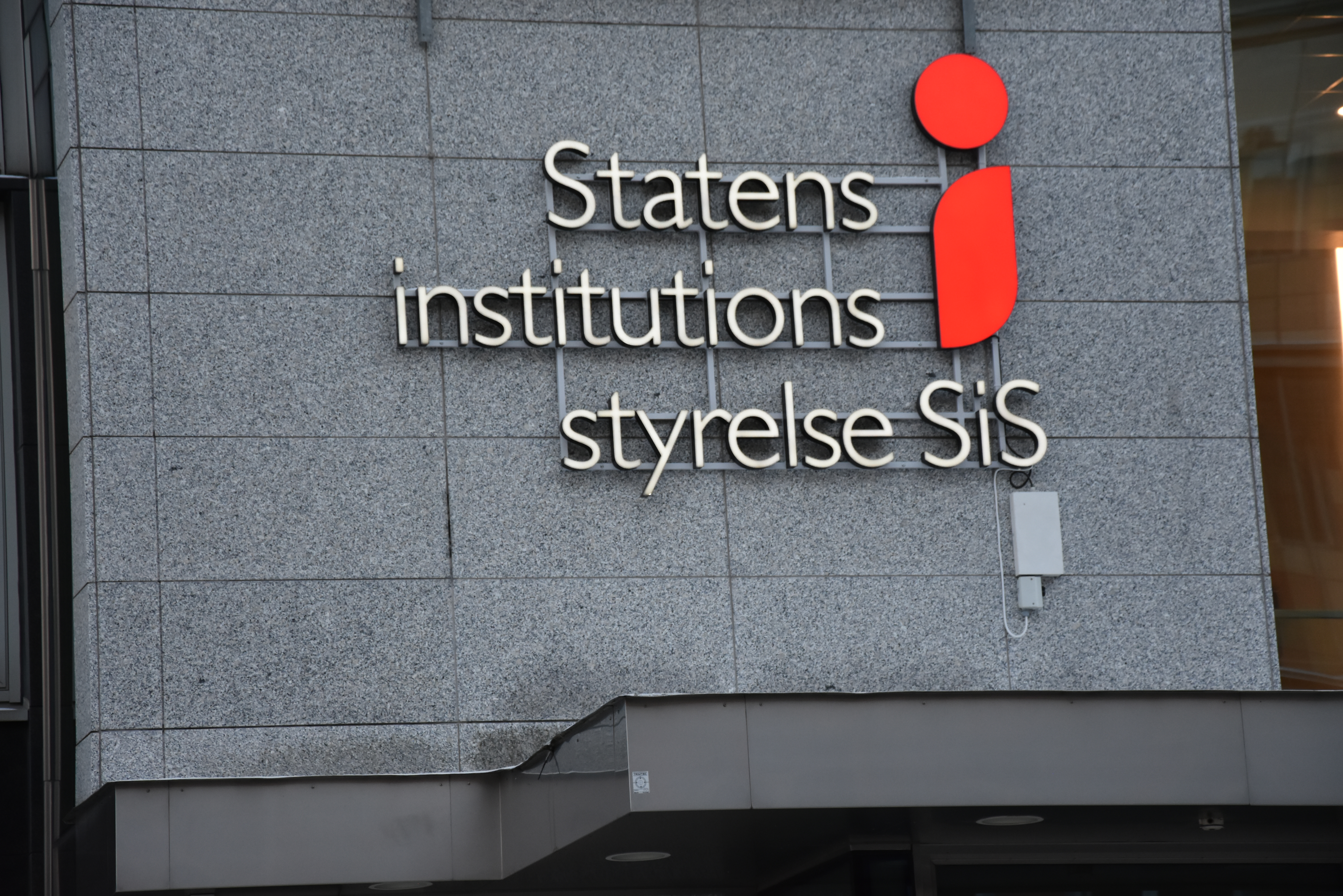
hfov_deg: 15.2
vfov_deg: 10.2
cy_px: 448
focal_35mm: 135
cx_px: 672
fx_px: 5037
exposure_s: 1/125
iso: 800
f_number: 5.6
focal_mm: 90
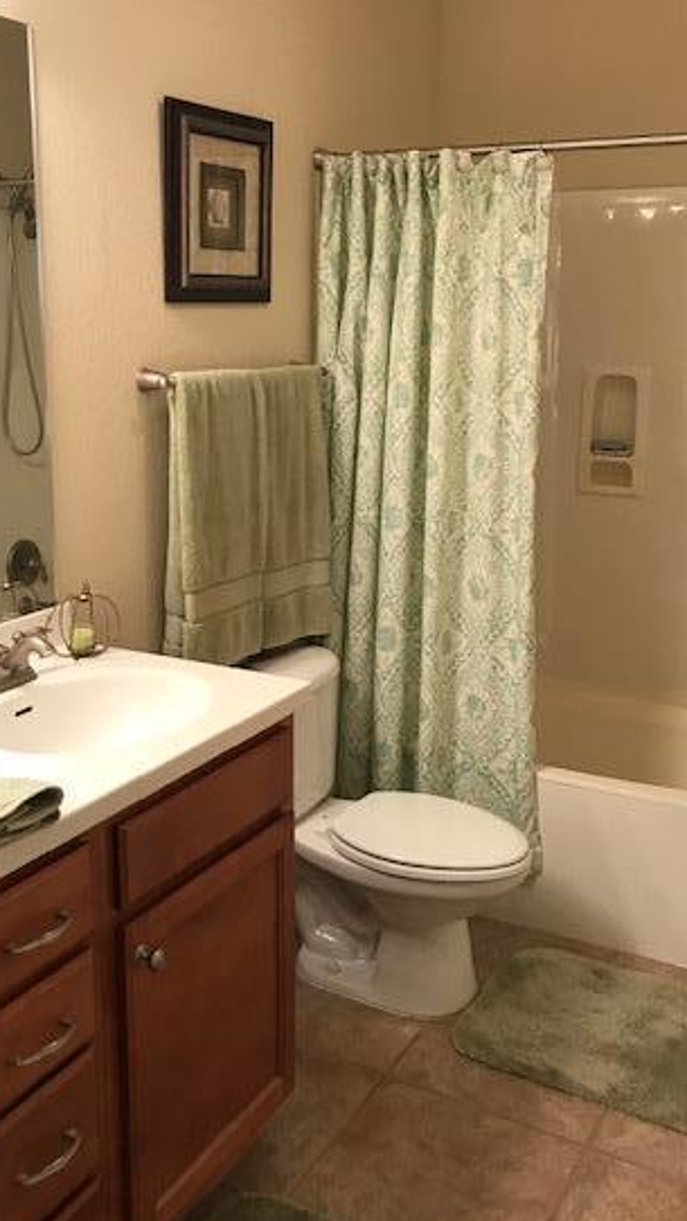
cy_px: 561
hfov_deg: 32.8
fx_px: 1165
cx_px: 329
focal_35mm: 36
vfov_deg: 55.2
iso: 40
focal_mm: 3.99
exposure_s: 1/24
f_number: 1.8
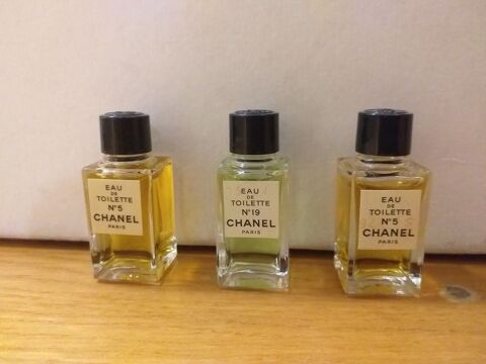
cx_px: 243
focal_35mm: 26
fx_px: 365
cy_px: 182
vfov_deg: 53.1
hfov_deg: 67.3
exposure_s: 1/25
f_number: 1.9
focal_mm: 3.6
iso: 500
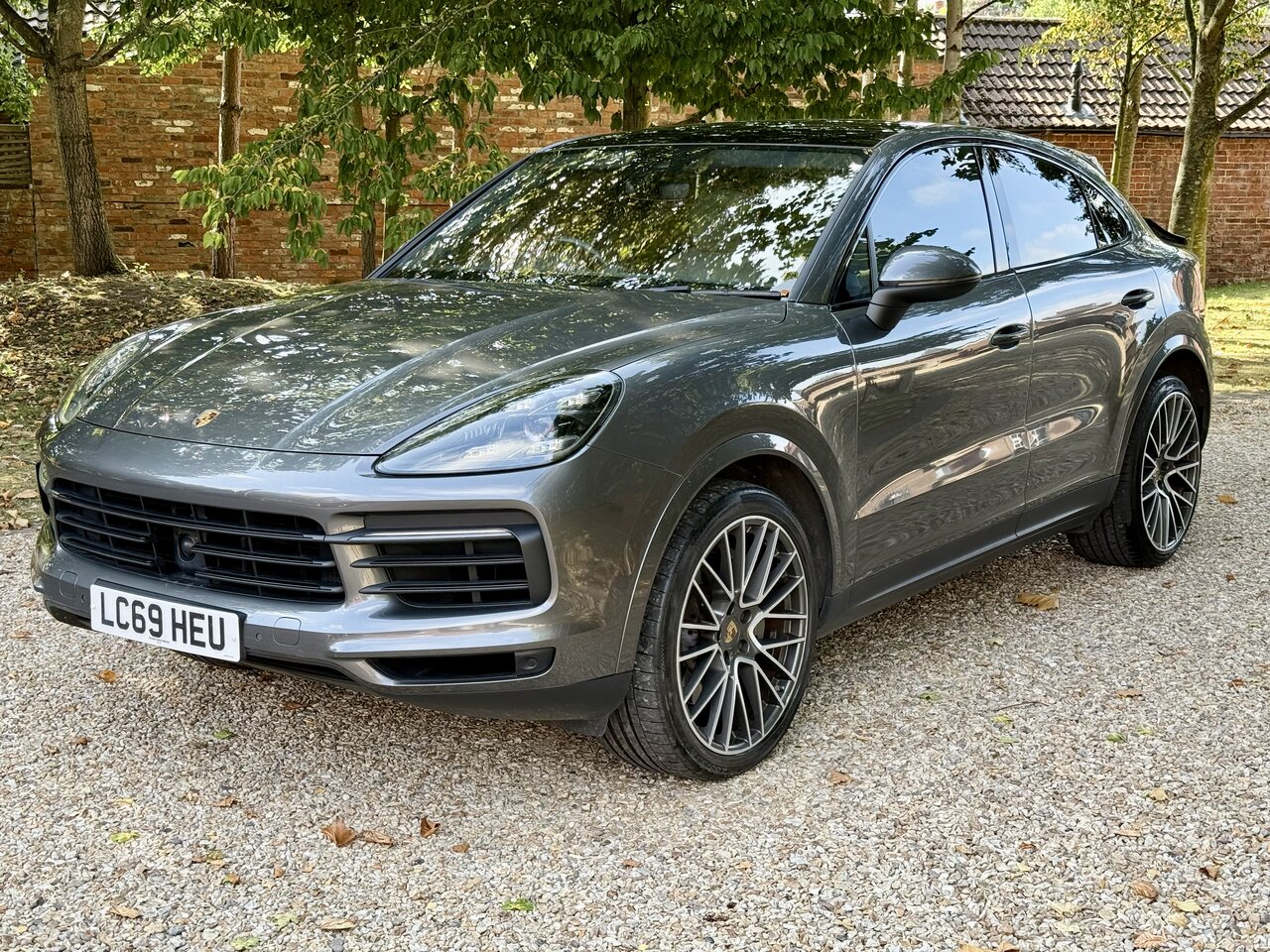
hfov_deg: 39.7
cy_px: 476
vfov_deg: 30.3
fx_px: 1761
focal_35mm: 48
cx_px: 635
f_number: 1.78
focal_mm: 6.76
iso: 80
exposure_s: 1/418
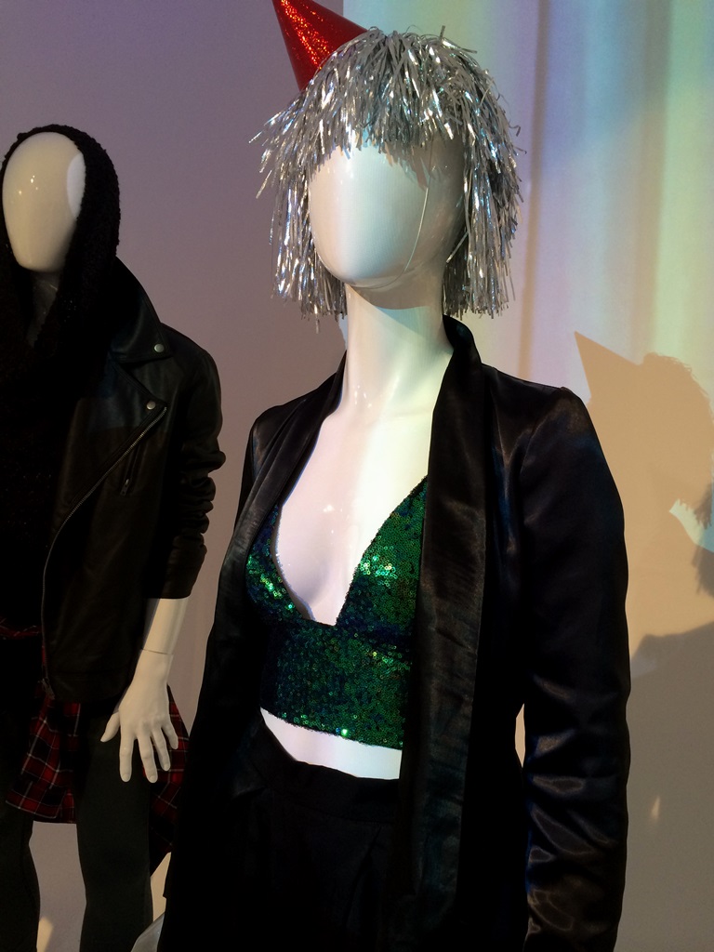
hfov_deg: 46.8
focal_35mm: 30
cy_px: 476
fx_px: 825
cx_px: 357
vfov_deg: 60.0
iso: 100
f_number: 2.2
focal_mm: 4.12
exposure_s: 1/30
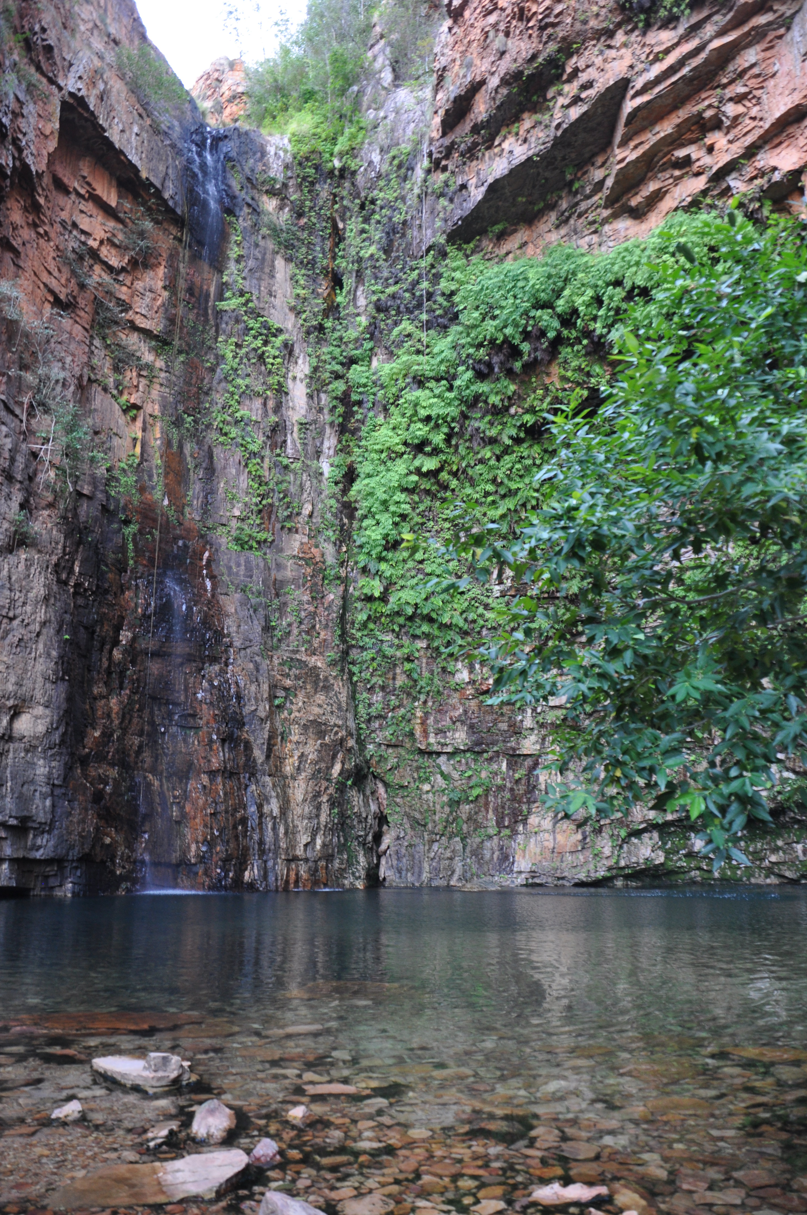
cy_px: 608
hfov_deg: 47.8
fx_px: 910
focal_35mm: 27
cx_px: 404
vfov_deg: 67.4
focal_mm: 18
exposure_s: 1/15
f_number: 4
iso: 400
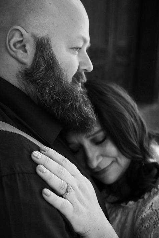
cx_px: 71
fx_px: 291
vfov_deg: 44.5
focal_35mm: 44
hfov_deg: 30.5
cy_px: 129
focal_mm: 30.7
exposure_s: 1/8000
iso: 3200
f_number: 2.8
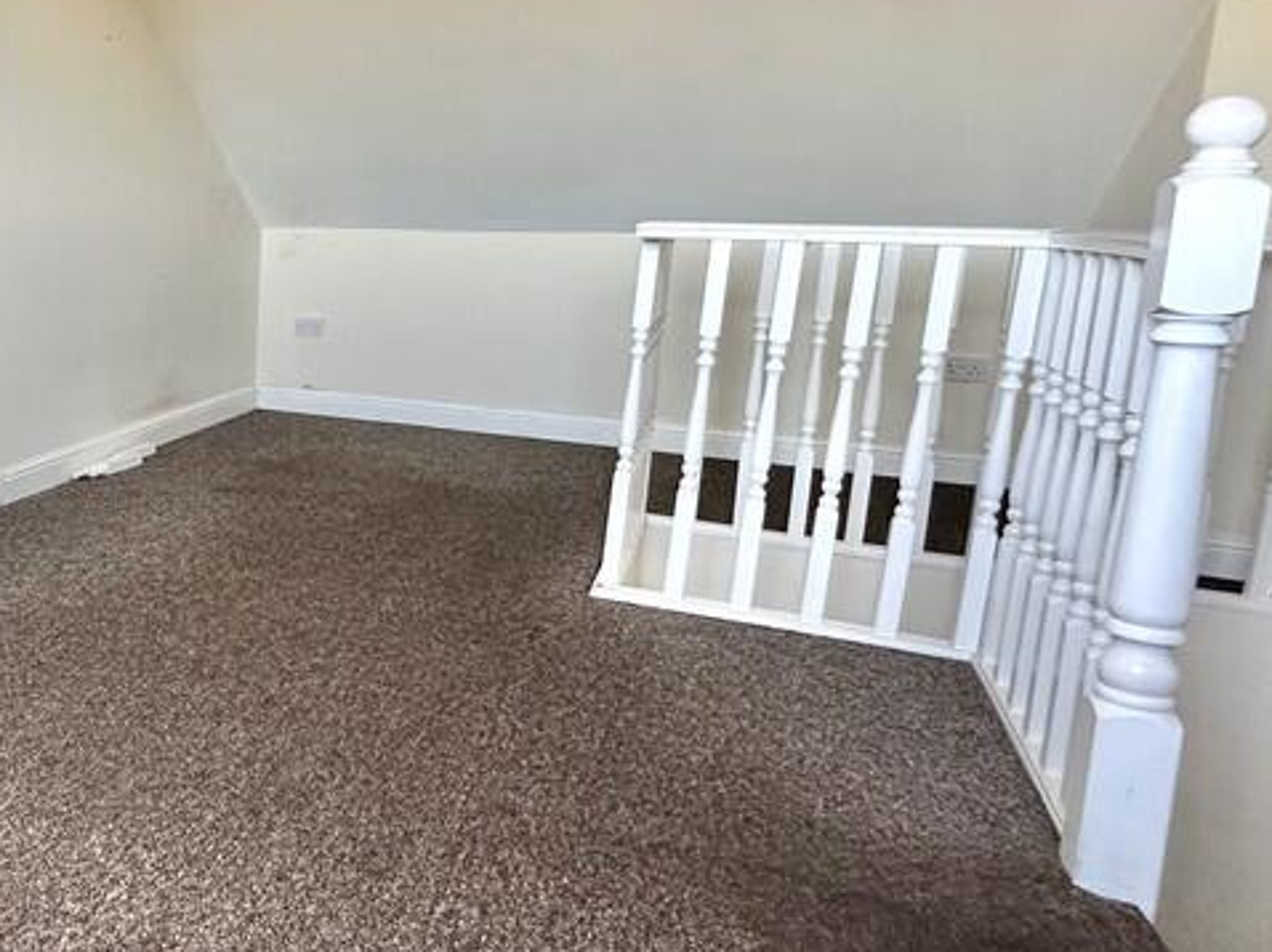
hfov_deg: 50.9
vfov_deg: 46.5
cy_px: 388
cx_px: 61
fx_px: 1102
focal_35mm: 30
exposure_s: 1/100
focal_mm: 2.22
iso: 200
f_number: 2.2
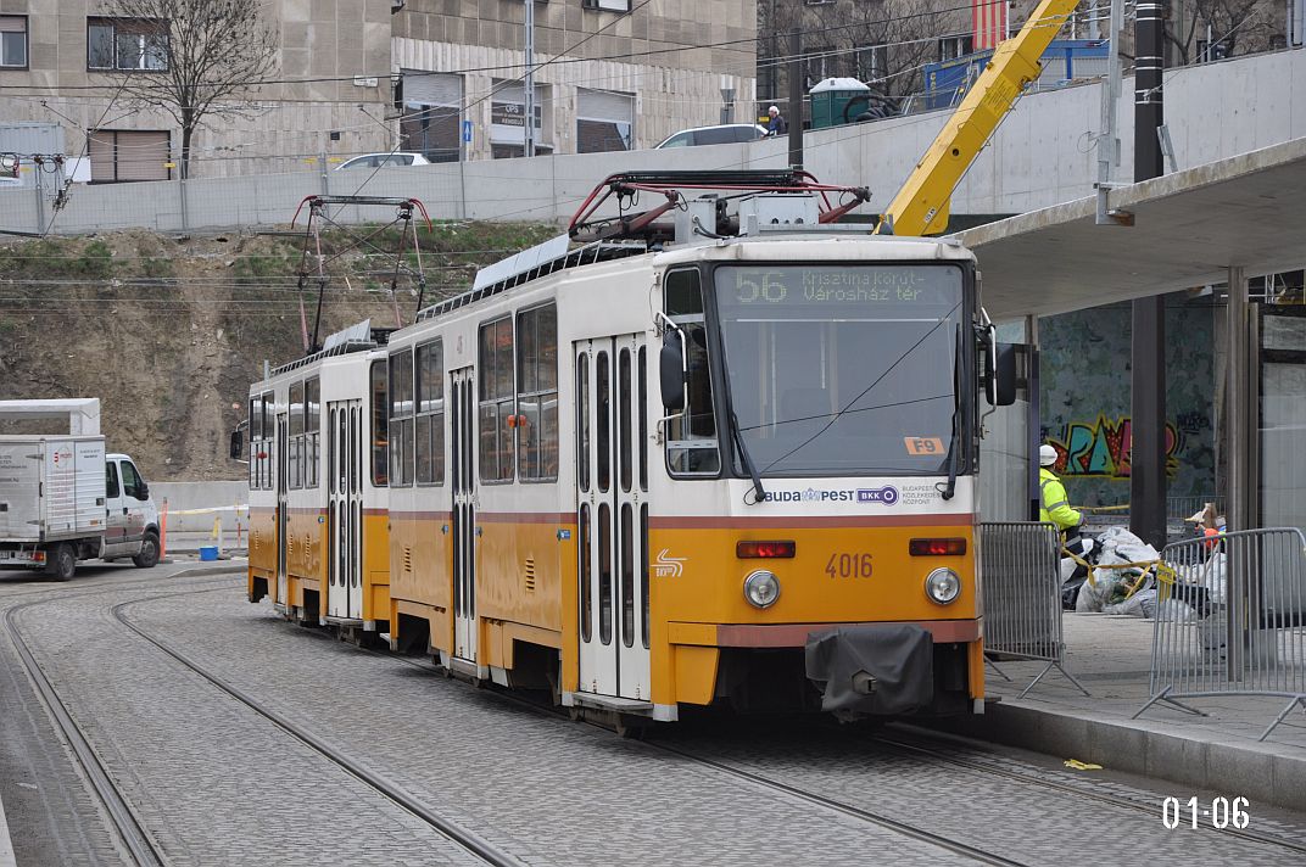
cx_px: 653
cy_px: 434
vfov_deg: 13.0
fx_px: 3805
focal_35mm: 105
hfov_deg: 19.5
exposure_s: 1/250
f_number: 5.3
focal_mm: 70
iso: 200
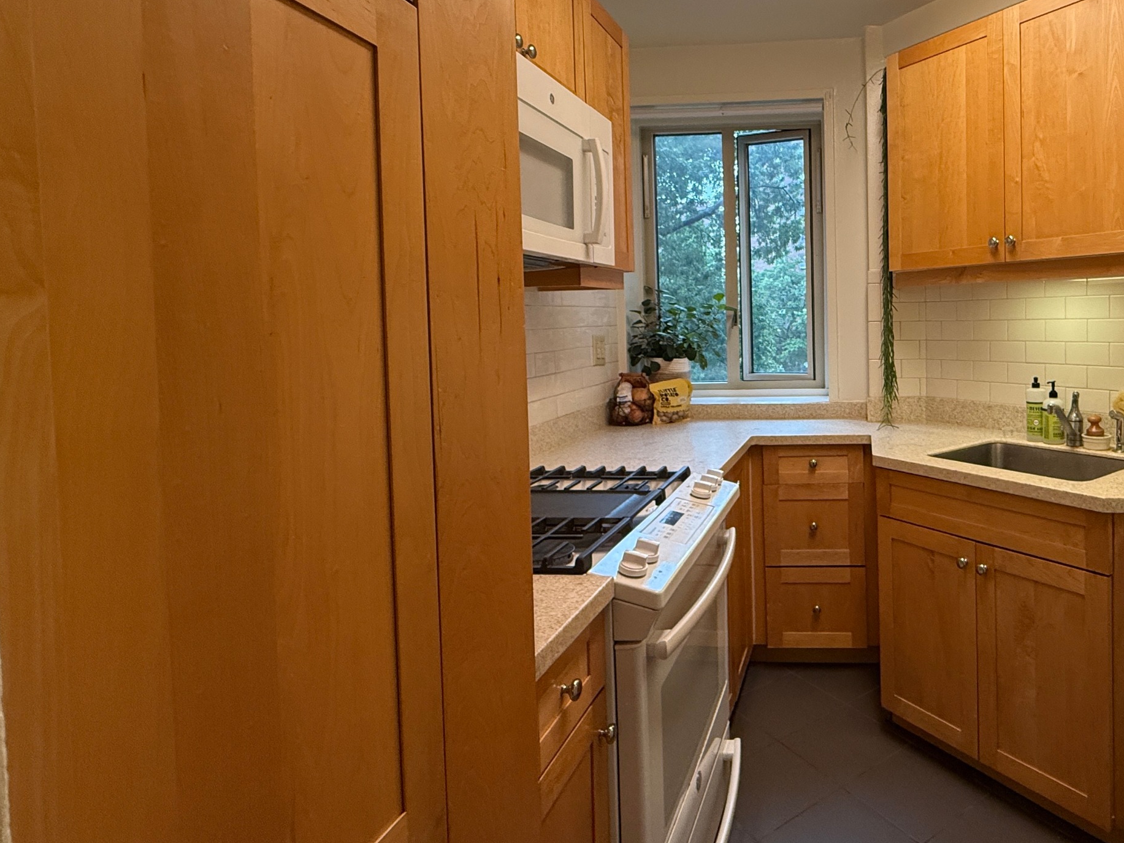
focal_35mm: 22
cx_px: 820
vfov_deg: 60.6
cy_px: 343
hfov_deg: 72.0
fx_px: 714
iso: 250
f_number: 2.2
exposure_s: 1/120
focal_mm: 2.22
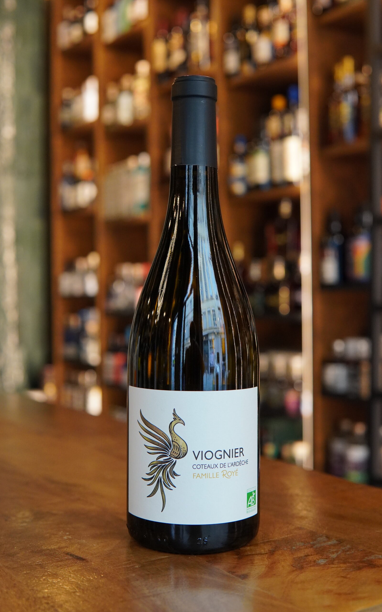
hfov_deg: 28.0
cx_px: 192
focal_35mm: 46
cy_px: 306
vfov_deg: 43.5
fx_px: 766
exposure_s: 1/160
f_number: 3.5
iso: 1600
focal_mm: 30
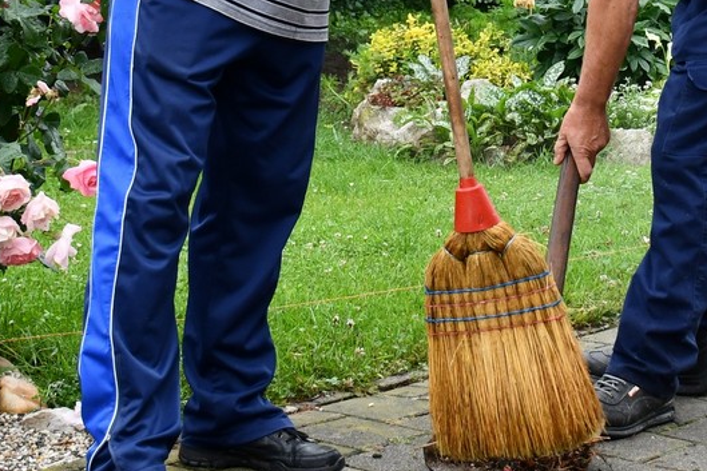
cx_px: 581
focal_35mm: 118
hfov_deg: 17.2
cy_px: 15
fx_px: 2318
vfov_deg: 11.5
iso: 400
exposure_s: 1/250
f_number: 4.5
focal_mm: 26
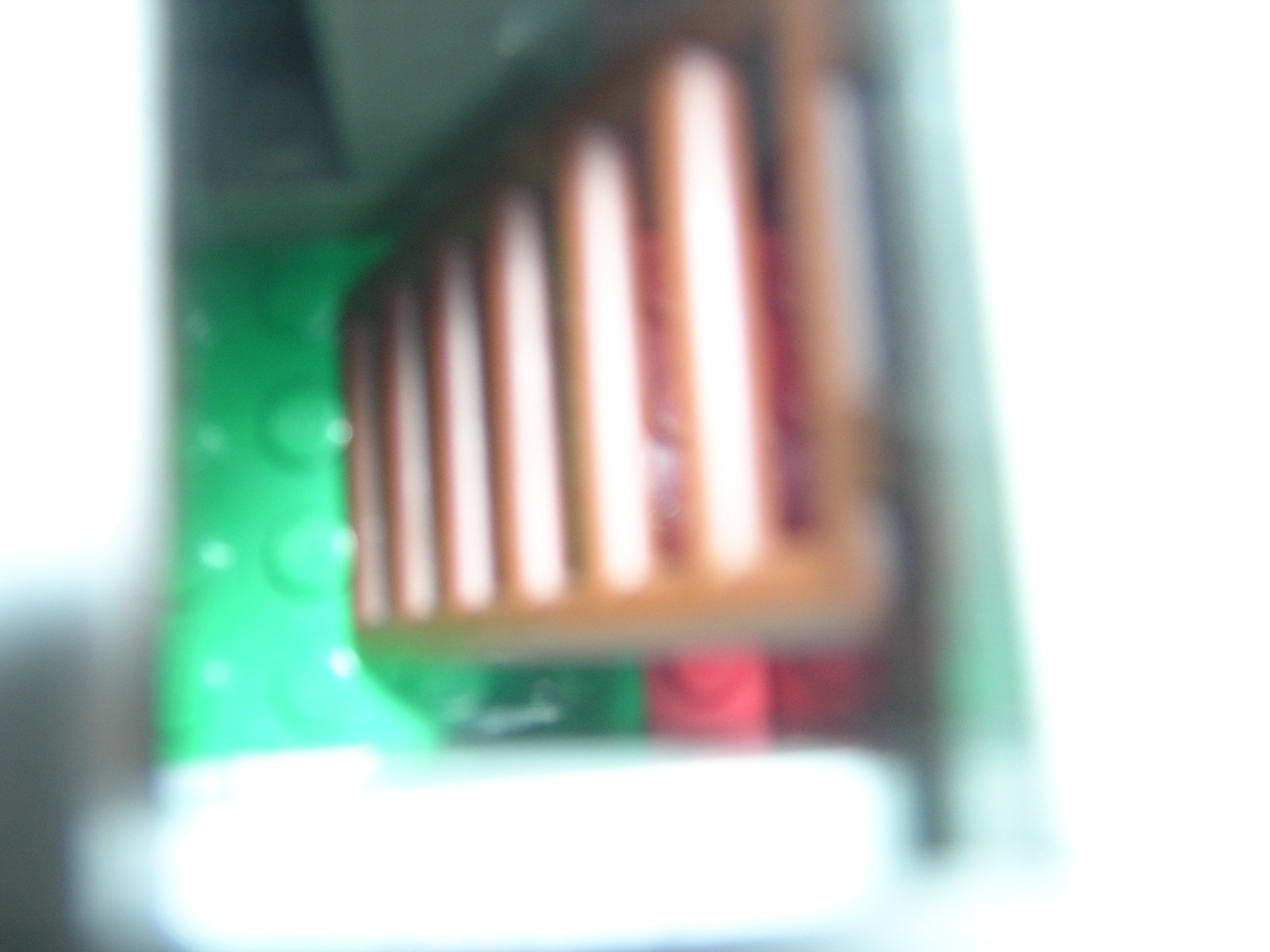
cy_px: 476
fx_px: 1321
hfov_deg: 51.4
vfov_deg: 39.7
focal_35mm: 36
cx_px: 635
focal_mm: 4.7
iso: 100
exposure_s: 1/60.1
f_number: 2.6
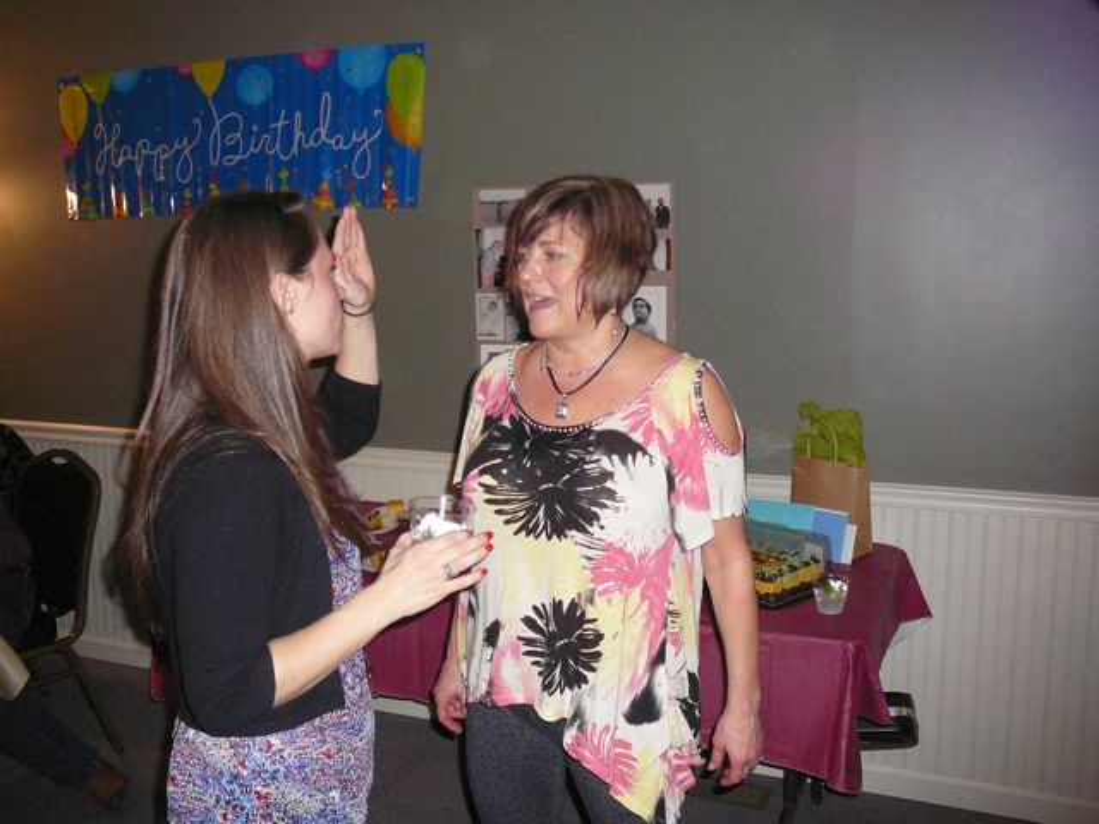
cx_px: 550
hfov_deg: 52.6
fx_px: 1111
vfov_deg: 40.7
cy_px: 412
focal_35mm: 35
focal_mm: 5.2
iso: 320
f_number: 2.8
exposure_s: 1/30
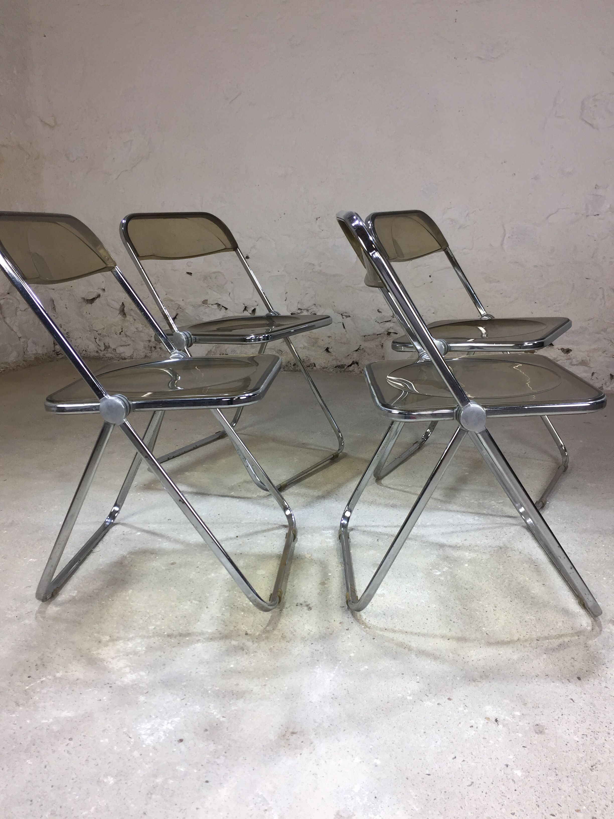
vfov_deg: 61.7
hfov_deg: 48.2
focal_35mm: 29
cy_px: 410
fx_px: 686
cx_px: 307
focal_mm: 4.15
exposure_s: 1/100
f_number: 2.2
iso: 50
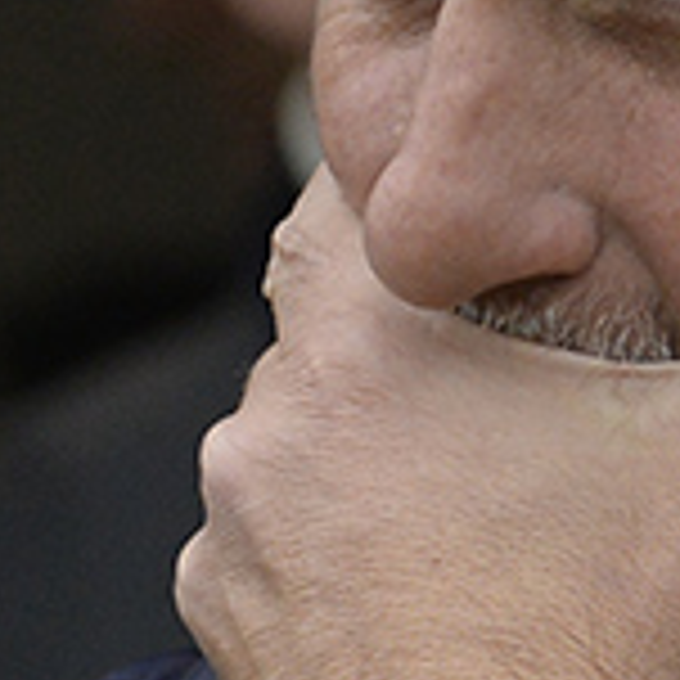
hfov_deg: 1.3
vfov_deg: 1.3
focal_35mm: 1352
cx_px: 698
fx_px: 30048
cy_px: 752
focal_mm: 200
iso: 1250
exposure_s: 1/1000
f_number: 5.6
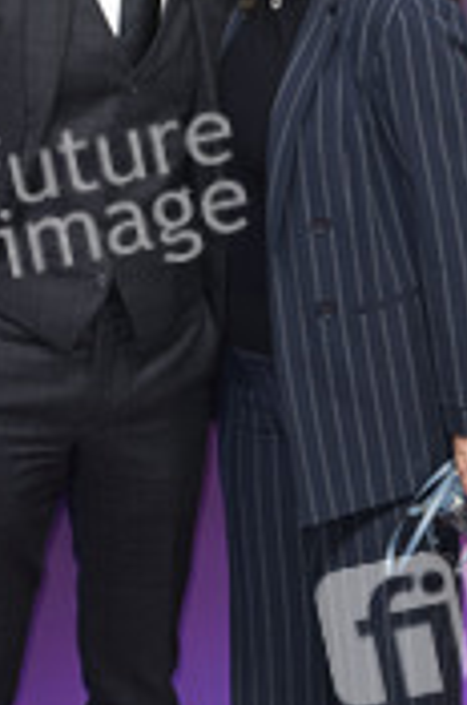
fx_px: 3125
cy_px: 411
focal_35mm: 160
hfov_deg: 8.5
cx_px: 157
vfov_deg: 12.9
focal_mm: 70
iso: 800
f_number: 5
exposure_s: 1/200
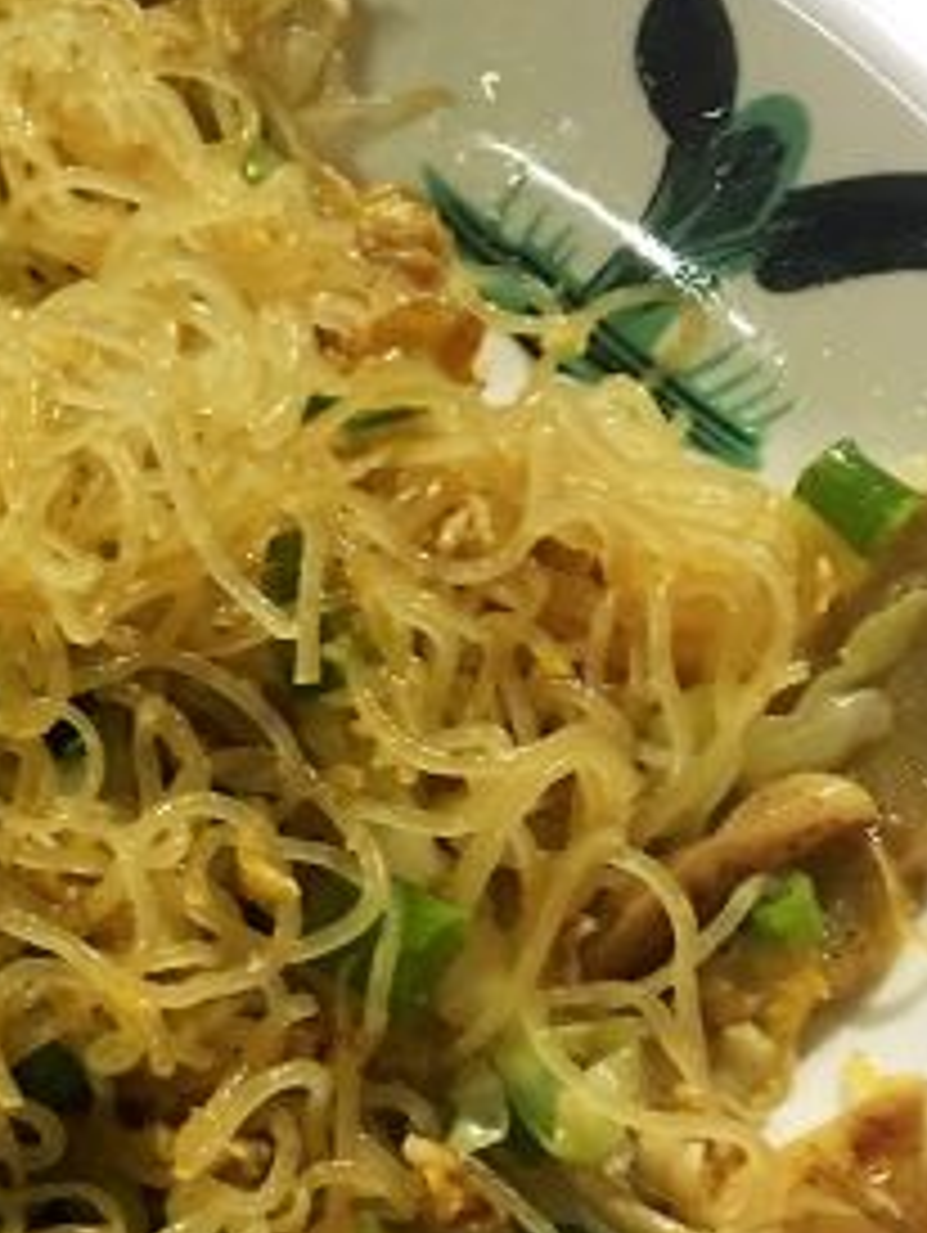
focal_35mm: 74
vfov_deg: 26.0
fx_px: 2638
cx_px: -227
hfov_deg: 18.7
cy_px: 891
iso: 100
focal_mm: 4.15
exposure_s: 1/10
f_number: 2.2
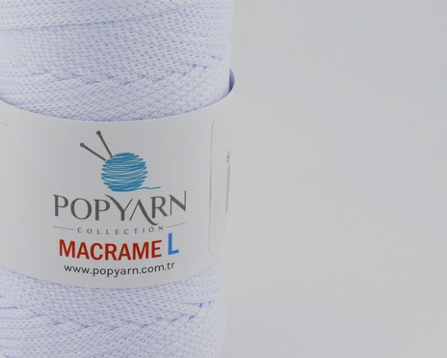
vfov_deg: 10.9
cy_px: 161
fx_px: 1878
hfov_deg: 13.5
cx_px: 114
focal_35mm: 142
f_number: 9
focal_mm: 52
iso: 200
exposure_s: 1/320
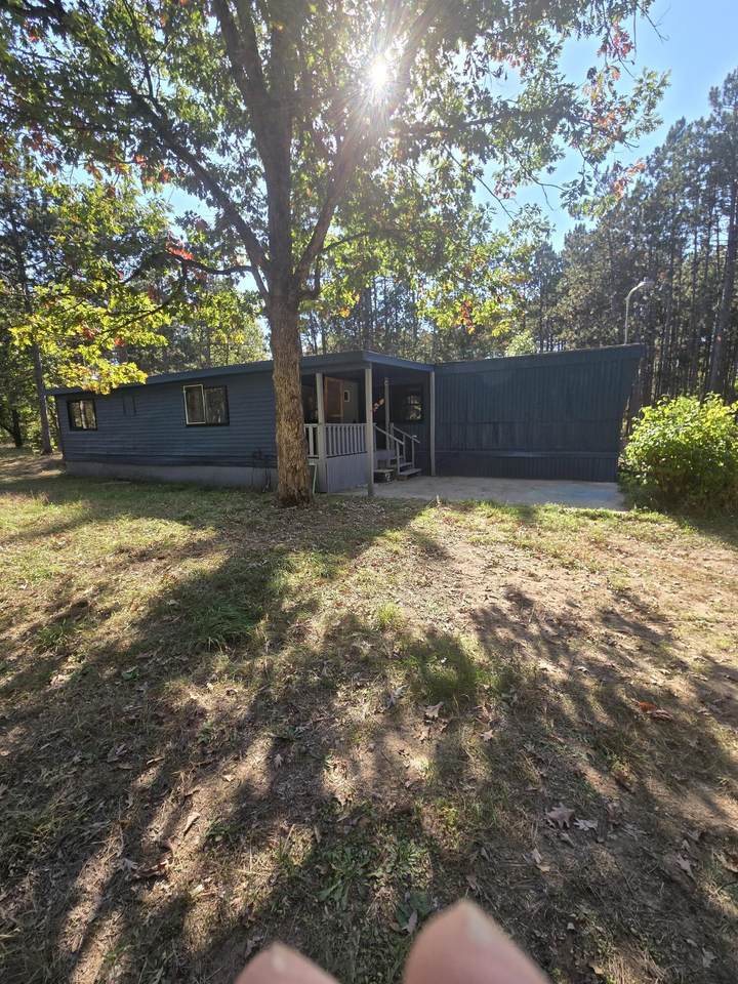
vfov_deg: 106.2
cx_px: 369
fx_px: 370
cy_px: 492
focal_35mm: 13
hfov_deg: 89.9
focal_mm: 2.2
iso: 50
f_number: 2.2
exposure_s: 1/746
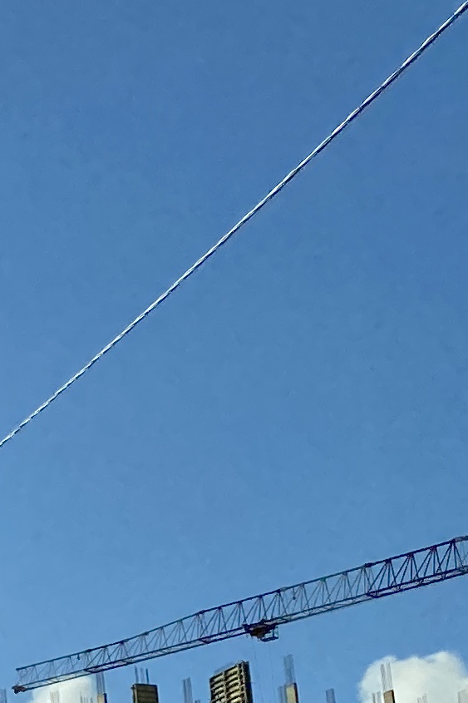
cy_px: 738
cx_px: -293
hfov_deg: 10.2
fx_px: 2516
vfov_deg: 15.5
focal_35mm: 129
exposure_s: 1/6410
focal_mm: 4.25
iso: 32
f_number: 1.8
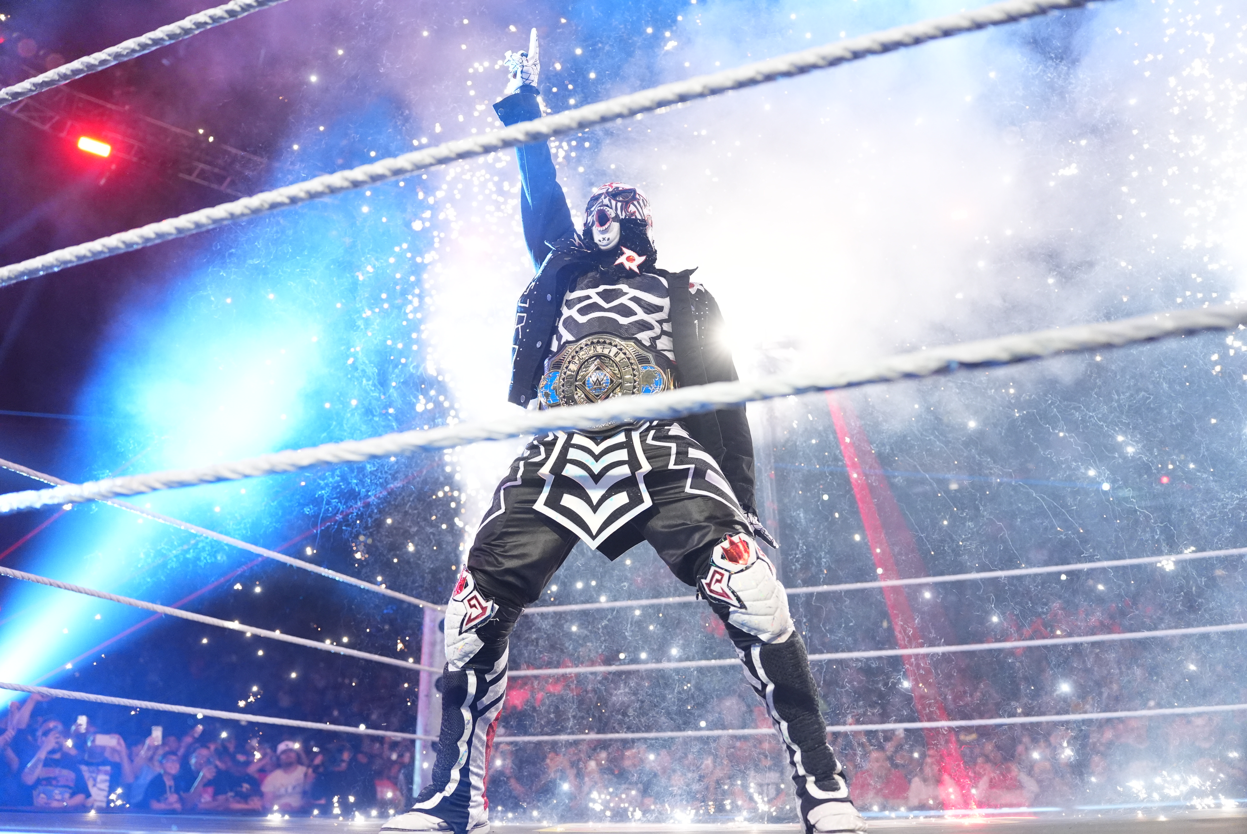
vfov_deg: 46.5
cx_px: 624
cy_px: 417
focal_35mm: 28
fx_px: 971
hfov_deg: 65.4
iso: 4000
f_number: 2
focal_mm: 28
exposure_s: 1/1000
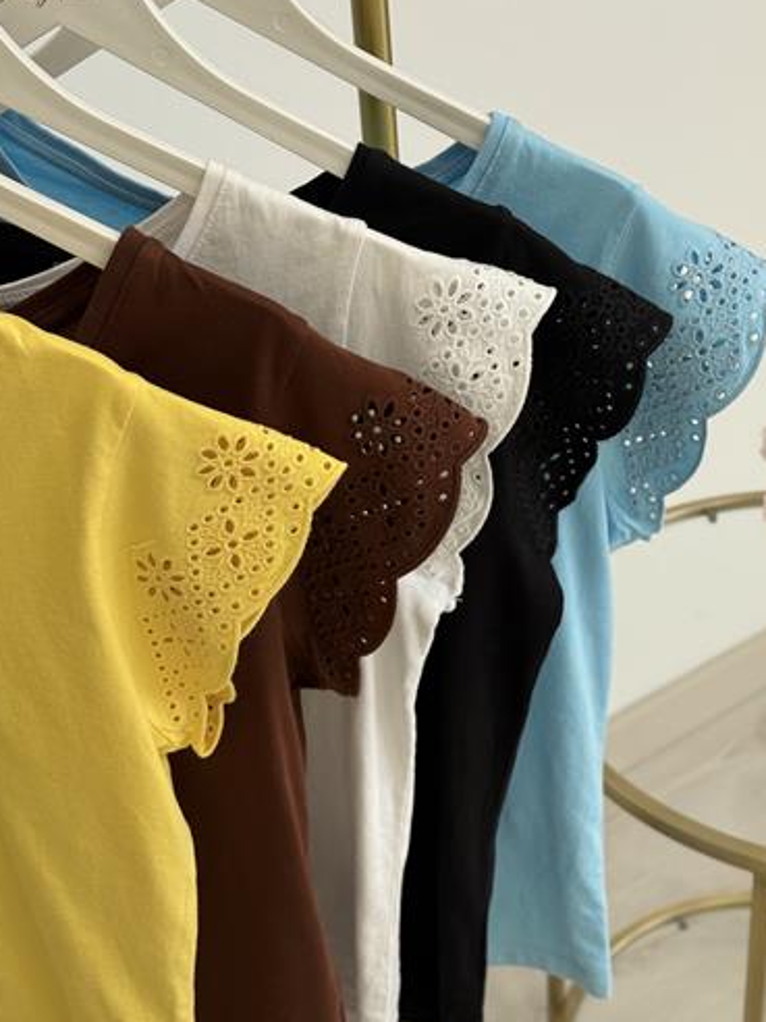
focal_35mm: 52
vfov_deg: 36.8
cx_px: 401
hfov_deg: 28.0
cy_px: 512
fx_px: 1534
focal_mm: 6.76
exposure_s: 1/266
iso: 64
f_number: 1.78
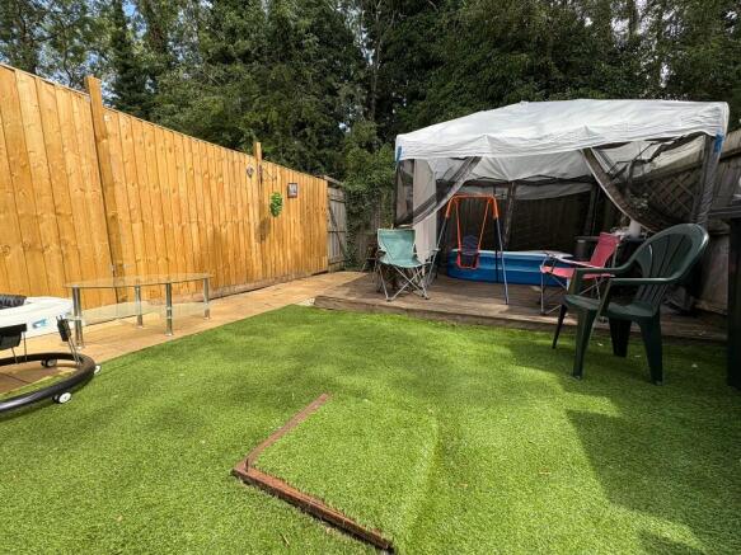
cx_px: 370
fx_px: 300
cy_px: 278
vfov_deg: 85.7
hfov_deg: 102.1
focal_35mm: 14
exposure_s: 1/327
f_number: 2.2
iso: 40
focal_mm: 2.22
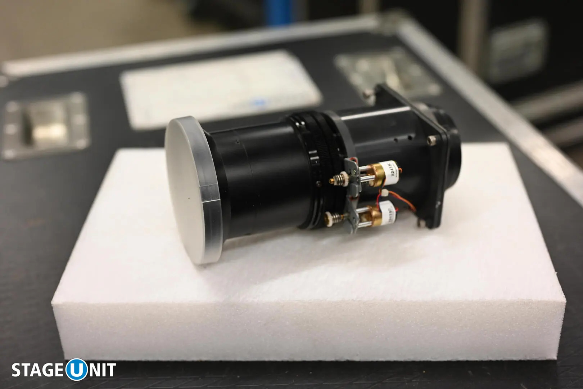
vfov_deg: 27.0
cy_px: 194
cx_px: 292
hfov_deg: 39.6
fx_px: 810
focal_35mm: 50
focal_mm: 50
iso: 1400
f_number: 2.8
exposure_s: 1/125
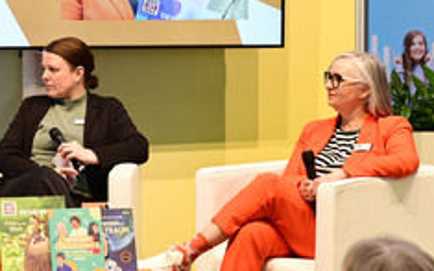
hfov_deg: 16.0
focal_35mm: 129
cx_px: 66
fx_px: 1526
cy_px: 120
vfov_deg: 10.2
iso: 1600
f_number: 5.6
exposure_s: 1/200
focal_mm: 66
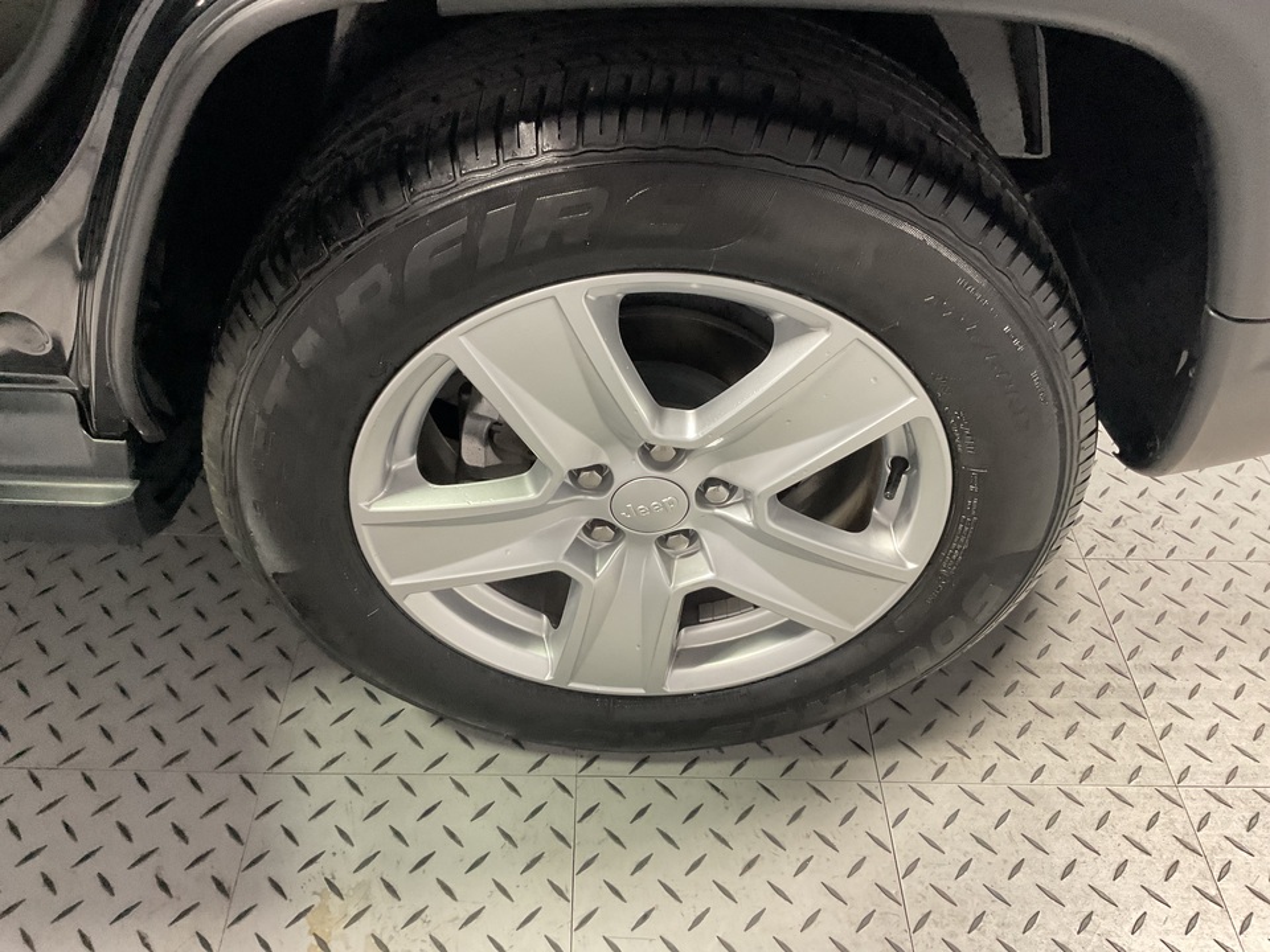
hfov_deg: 61.7
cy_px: 476
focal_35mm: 29
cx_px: 635
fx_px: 1064
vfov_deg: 48.2
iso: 200
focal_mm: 3
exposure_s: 1/60
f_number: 1.8
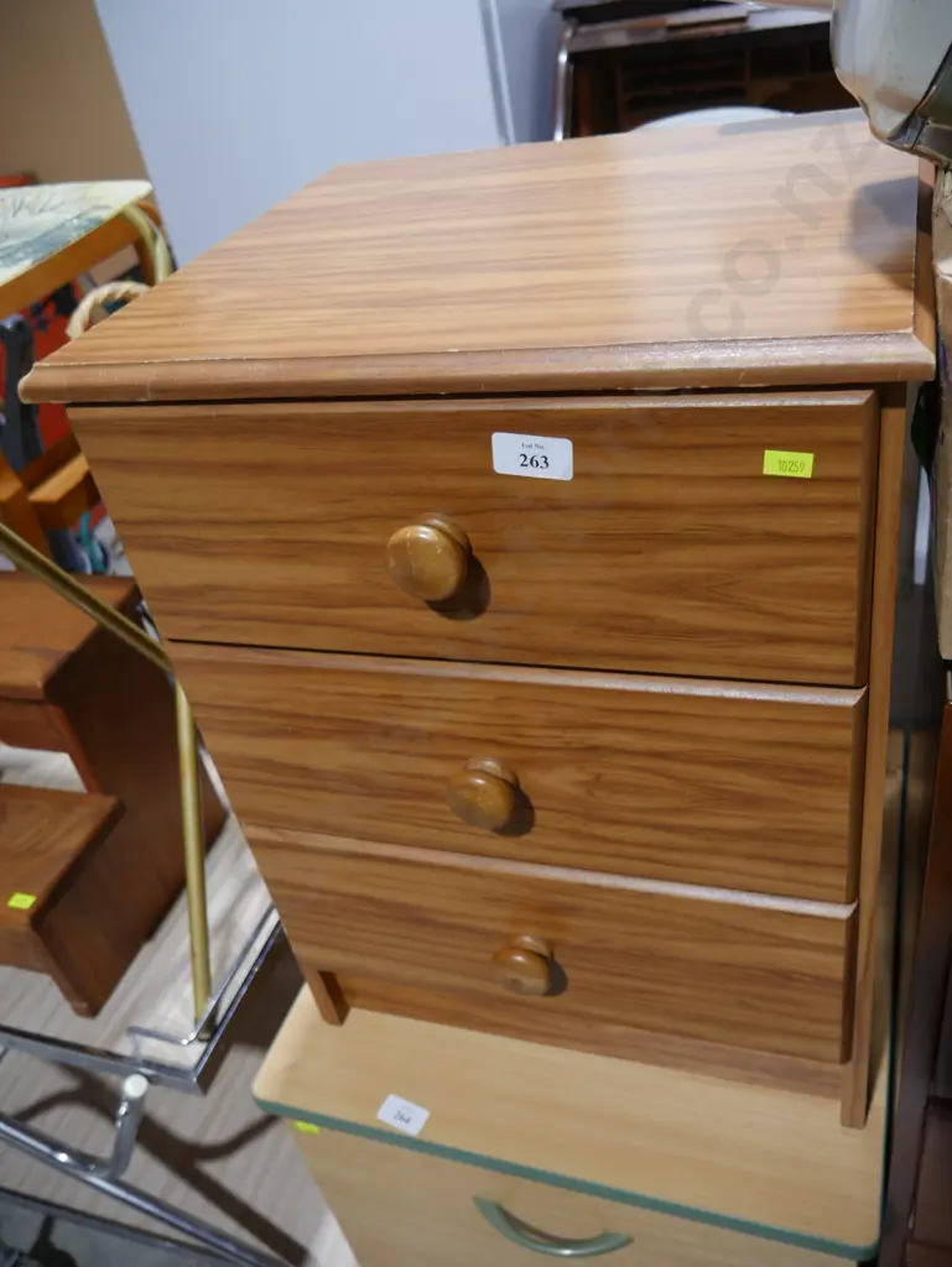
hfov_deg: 49.8
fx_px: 1026
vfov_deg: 63.4
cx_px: 476
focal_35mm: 28
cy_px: 634
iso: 250
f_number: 3.5
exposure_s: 1/60
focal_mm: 14
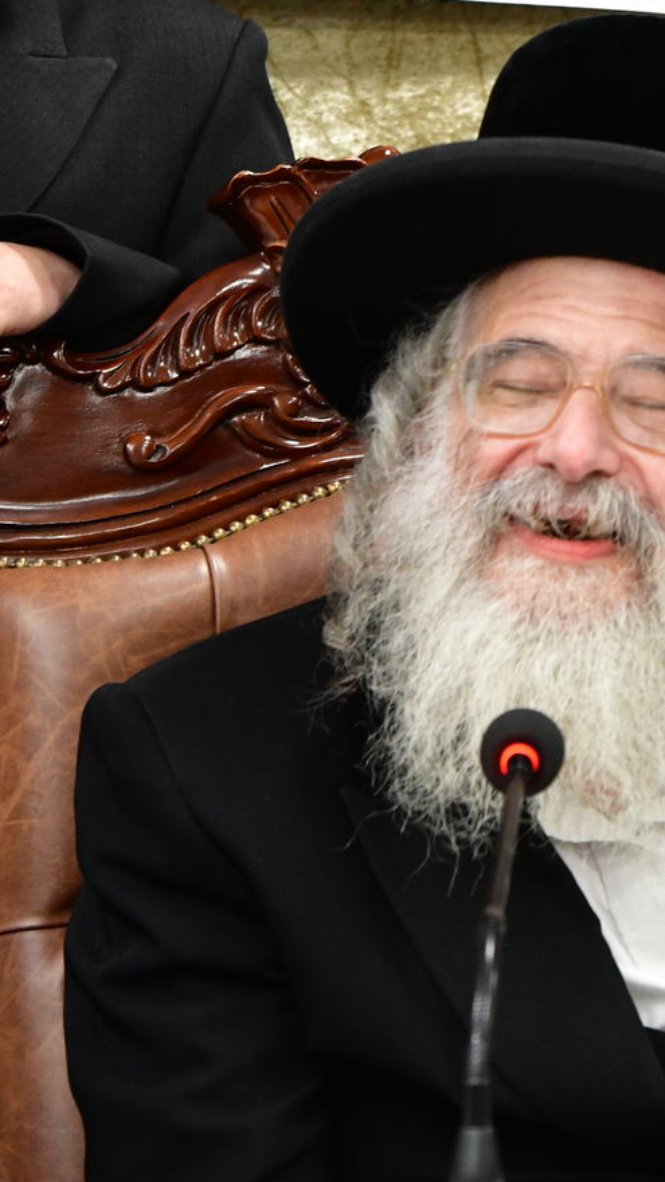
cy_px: 235
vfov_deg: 14.7
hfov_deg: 8.3
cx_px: 603
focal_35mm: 145
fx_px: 4545
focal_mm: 58
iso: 3200
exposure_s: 1/100
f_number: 6.3
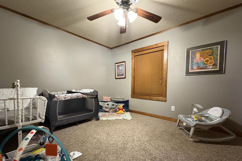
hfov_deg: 100.4
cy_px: 90
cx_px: 118
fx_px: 101
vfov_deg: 77.0
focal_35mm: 15
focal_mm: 2.22
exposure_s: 1/40
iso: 1000
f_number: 2.2
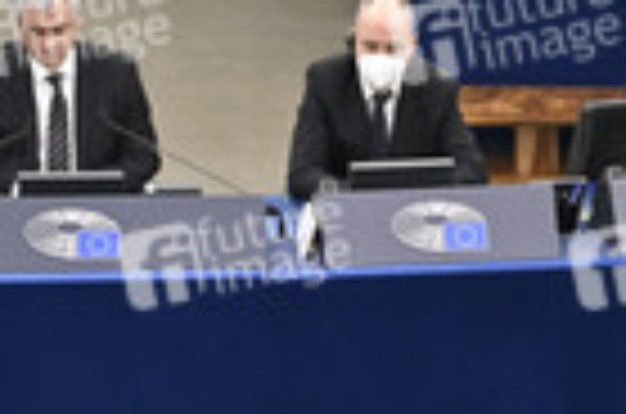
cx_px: 115
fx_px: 11277
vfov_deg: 2.1
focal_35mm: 650
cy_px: 594
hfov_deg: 3.2
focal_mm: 200
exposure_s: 1/320
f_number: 2.8
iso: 1000
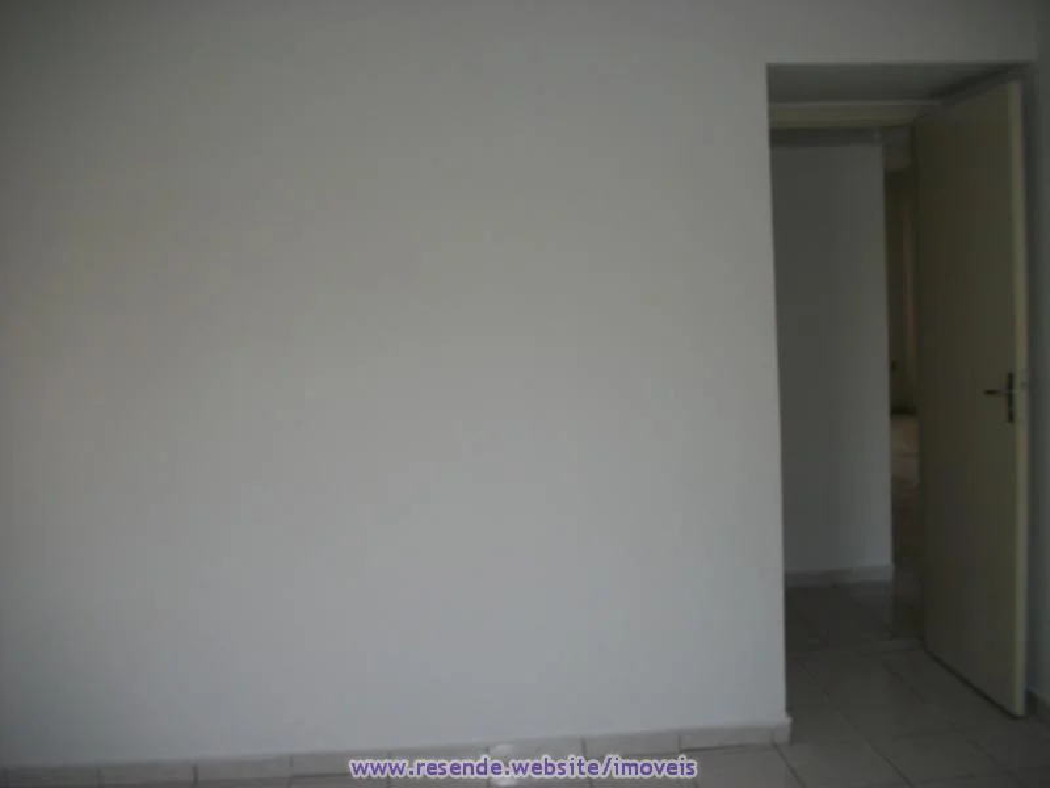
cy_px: 394
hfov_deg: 56.8
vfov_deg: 44.2
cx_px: 525
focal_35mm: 32
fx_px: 971
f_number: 2.9
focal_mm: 5.7
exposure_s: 1/60
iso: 80
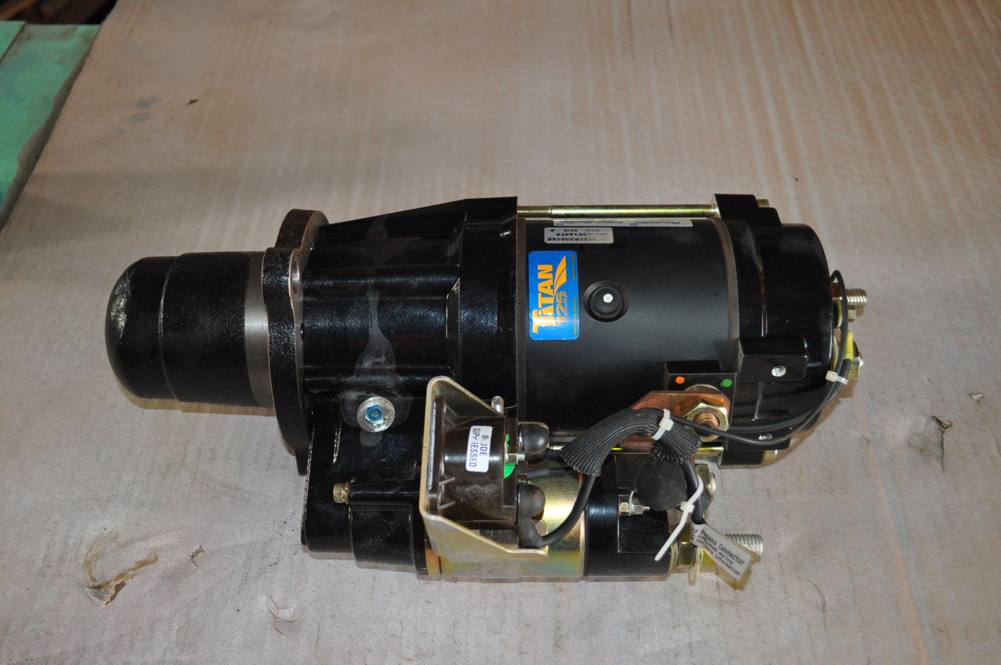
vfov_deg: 36.8
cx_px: 500
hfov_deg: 53.2
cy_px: 332
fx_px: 1000
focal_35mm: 36
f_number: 4
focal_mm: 24
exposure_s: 1/60
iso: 560
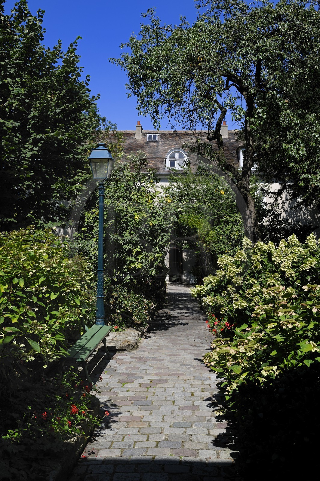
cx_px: 160
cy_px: 240
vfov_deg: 53.2
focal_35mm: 36
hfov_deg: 36.8
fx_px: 481
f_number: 13
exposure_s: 1/160
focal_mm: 36
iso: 200
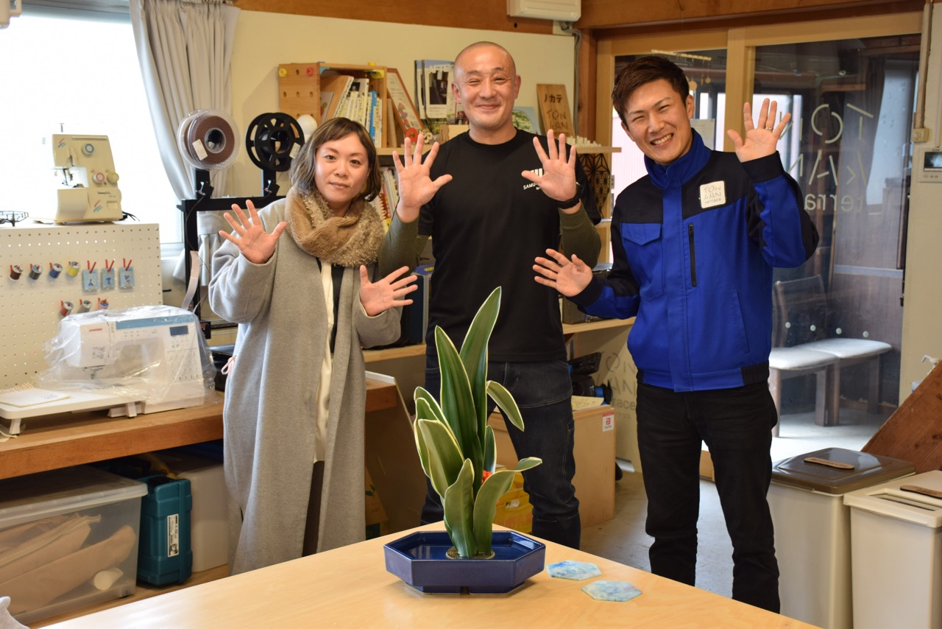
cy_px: 314
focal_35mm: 51
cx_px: 471
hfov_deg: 38.9
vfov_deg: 26.5
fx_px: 1335
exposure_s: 1/30
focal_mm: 34
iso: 400
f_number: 4.2
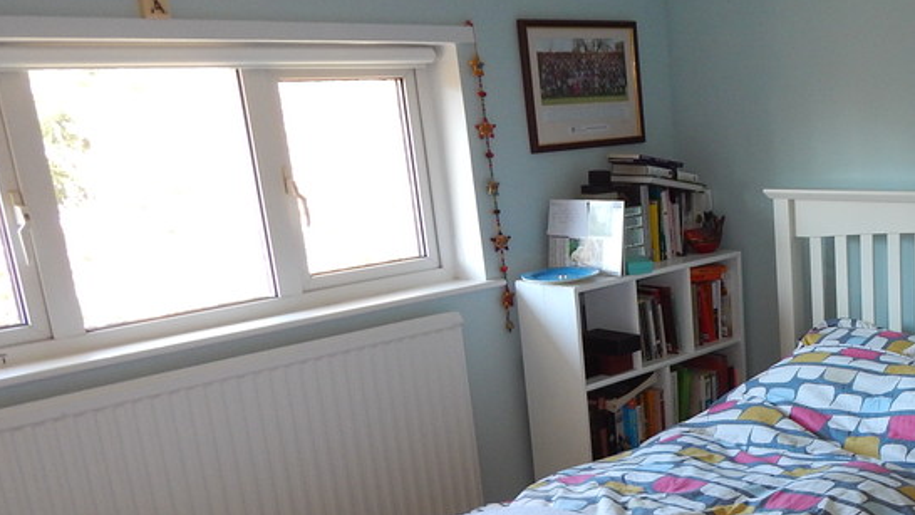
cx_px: 794
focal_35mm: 47
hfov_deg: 40.9
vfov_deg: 25.0
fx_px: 1140
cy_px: 409
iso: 200
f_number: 3
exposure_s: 1/30
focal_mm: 4
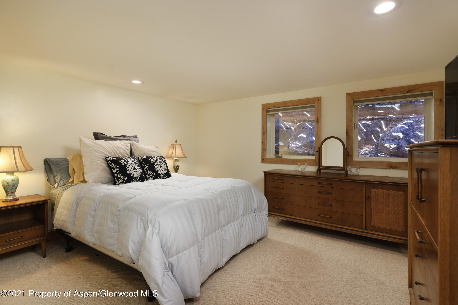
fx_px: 216
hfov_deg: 93.3
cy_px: 152
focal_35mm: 17
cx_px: 229
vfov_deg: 70.5
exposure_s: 1/50
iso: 400
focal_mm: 17
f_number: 7.1
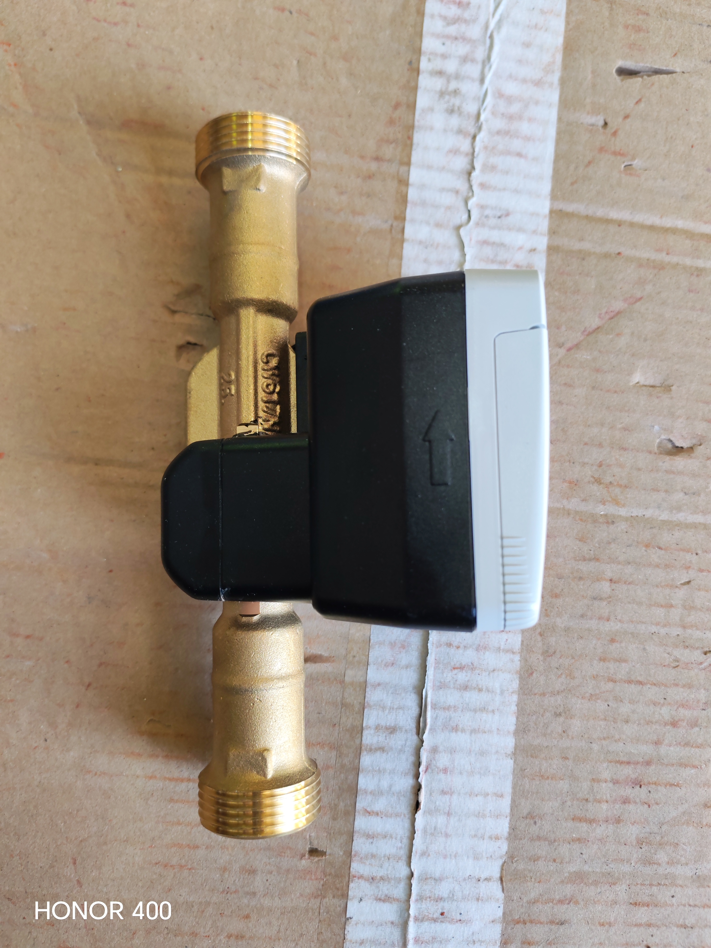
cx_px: 356
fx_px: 739
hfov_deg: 51.4
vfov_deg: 65.3
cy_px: 474
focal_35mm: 27
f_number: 1.9
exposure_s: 1/100
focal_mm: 6.12
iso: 320
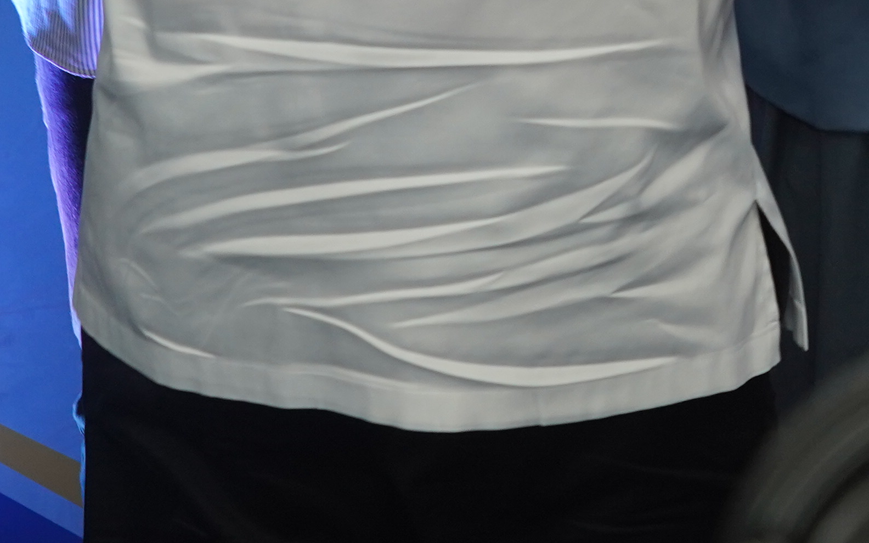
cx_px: 873
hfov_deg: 9.5
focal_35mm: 220
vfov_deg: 5.8
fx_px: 5210
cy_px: -538
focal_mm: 57
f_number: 6.3
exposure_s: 1/125
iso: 1000
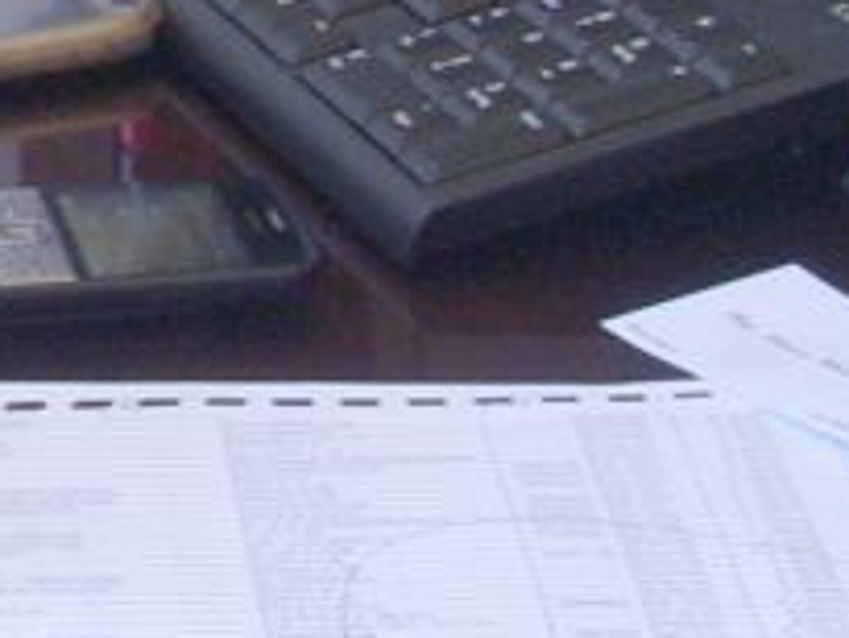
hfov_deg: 9.7
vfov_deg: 7.9
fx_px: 4540
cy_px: -319
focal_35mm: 185
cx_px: -998
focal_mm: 6.3
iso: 200
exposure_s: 1/30
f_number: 3.3
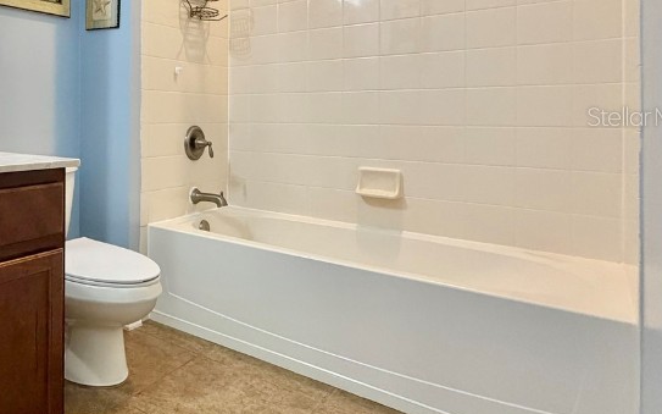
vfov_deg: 43.4
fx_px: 505
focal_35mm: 28
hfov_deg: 57.9
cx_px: 78
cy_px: 116
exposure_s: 1/60
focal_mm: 2.22
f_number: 2.2
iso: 400
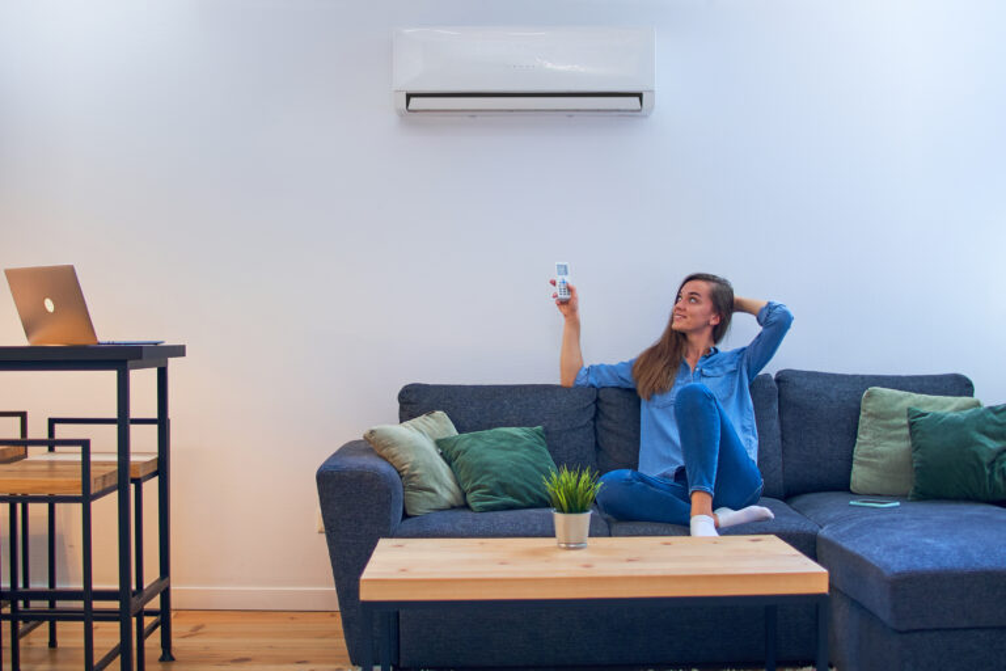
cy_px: 336
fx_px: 1257
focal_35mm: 45
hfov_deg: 43.6
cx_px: 503
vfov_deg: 29.9
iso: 200
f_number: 1.4
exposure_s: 1/80
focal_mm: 30
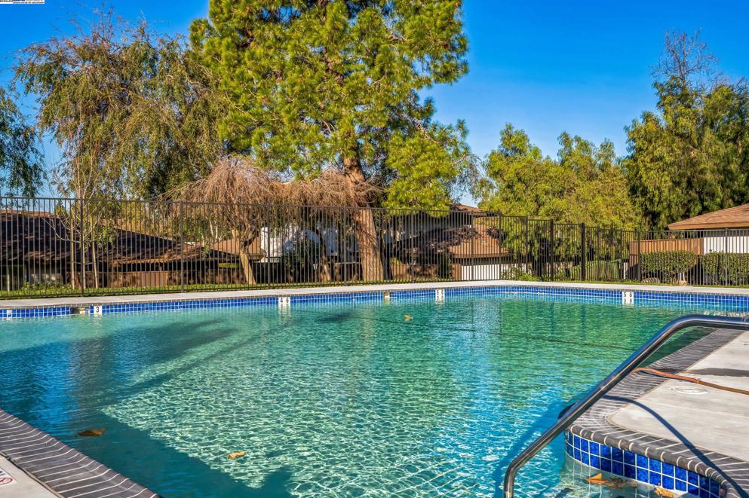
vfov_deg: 39.9
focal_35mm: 33
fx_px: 686
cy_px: 253
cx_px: 385
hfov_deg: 57.2
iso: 100
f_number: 8
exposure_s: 1/200
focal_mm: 32
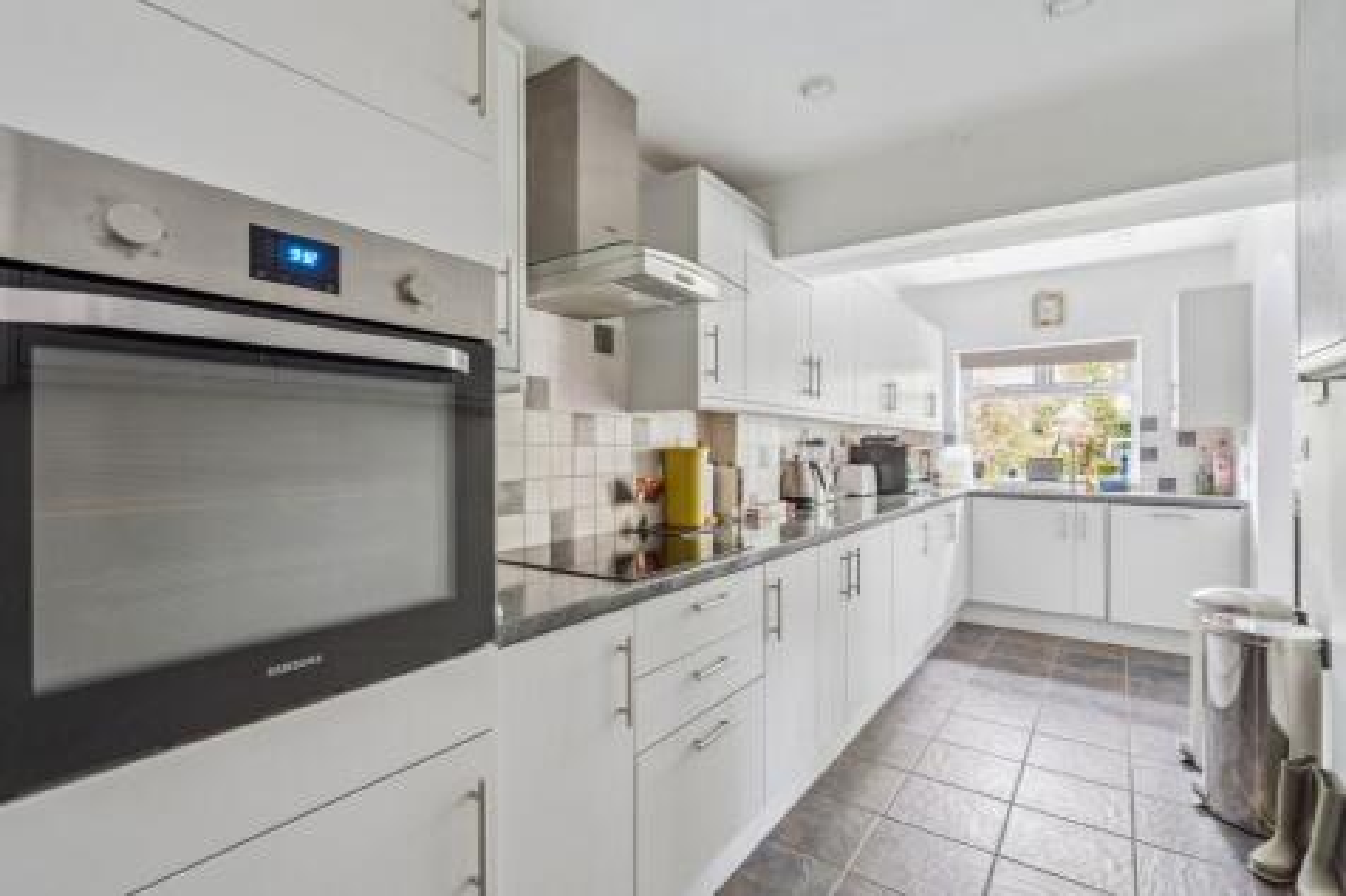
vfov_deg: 73.7
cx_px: 673
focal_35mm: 16
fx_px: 598
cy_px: 448
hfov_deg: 96.8
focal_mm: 16
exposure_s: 3.2
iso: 320
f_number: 5.6
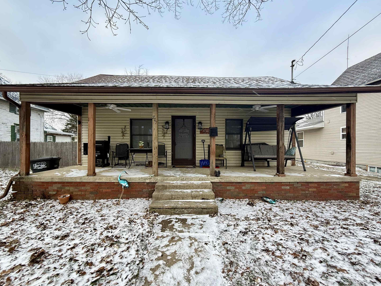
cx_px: 184
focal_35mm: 15
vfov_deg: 81.7
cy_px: 148
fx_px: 165
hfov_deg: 98.1
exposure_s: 1/99
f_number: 2.2
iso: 80
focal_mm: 2.22
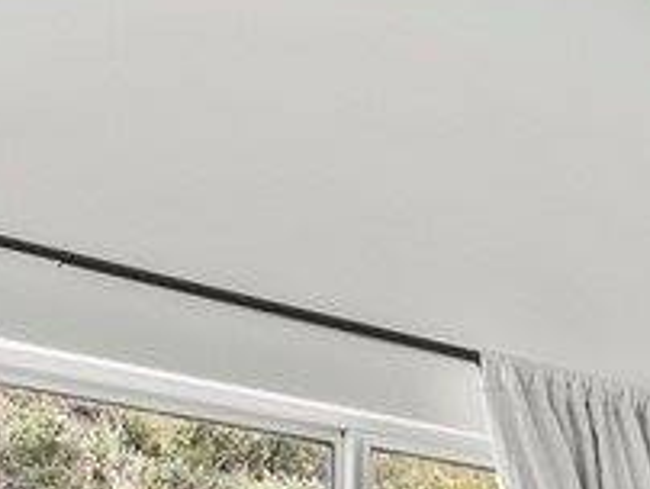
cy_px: 885
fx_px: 1523
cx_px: 1519
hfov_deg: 15.2
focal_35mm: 81
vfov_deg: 15.6
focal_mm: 8
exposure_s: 1/8
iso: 250
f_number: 8
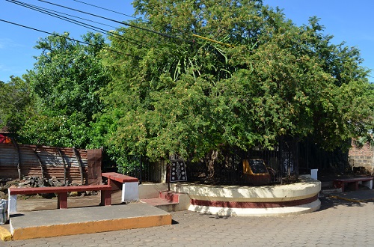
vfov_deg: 39.7
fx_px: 342
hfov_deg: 57.4
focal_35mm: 33
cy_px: 124
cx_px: 187
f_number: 8
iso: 125
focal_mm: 22
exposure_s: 1/250
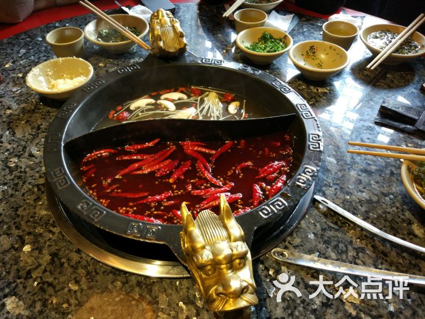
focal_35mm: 28
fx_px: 344
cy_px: 160
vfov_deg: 49.7
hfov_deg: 63.4
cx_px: 212
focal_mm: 4.26
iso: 218
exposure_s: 1/50
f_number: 2
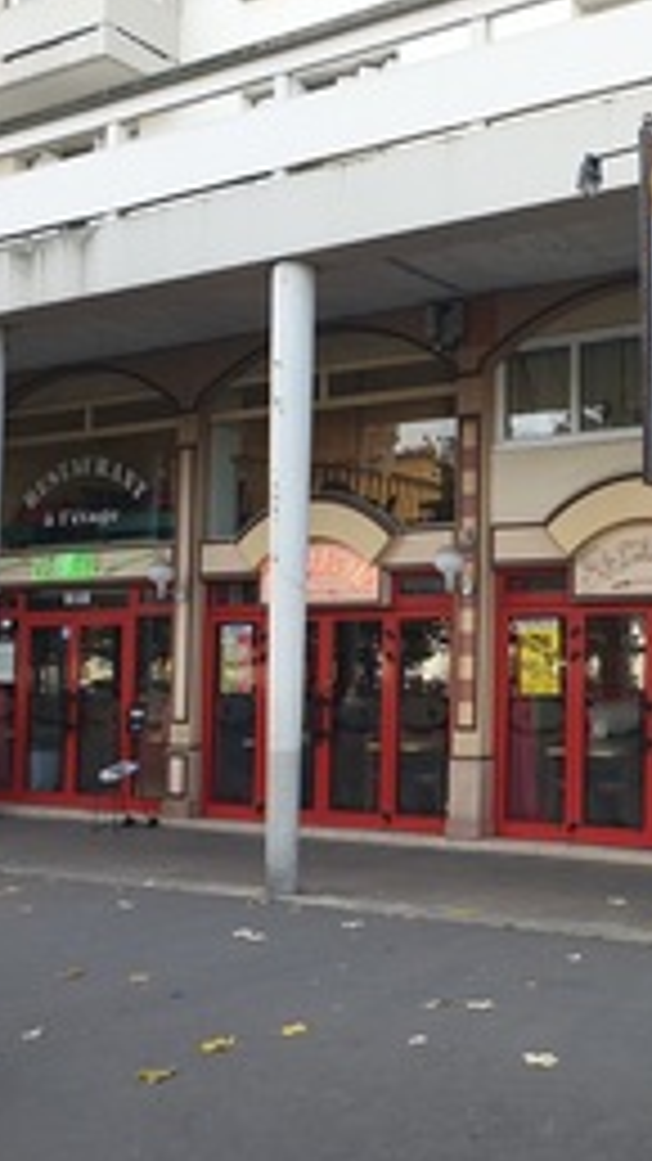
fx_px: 1199
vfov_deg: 51.6
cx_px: 650
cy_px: 590
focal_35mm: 39
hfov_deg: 28.6
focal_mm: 4.3
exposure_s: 1/177
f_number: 2.4
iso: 50
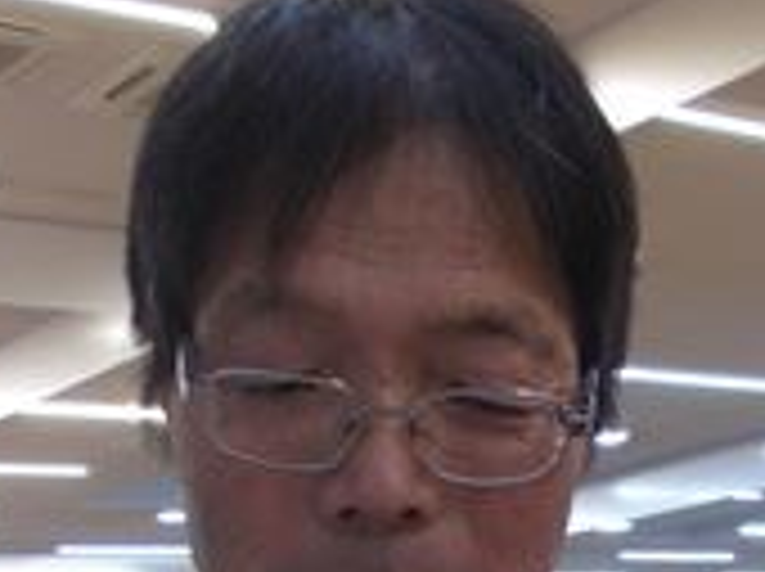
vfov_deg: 14.9
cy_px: 842
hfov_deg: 21.0
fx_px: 2030
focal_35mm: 92
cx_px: 644
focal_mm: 4.6
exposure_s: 1/25
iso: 80
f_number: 3.2
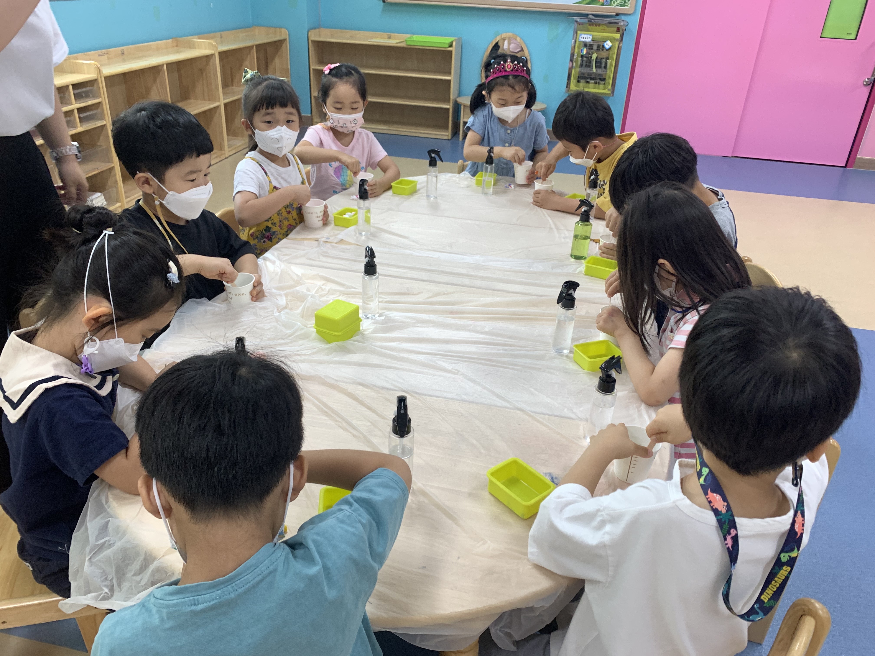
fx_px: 657
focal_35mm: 26
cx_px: 438
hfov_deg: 67.3
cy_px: 328
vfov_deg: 53.1
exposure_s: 1/120
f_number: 1.8
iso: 80
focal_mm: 4.25
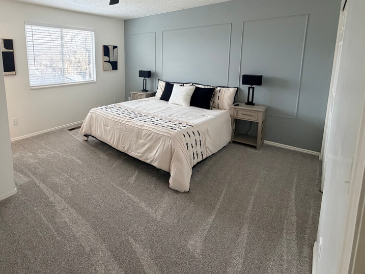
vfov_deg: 64.2
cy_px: 90
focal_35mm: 20
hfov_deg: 80.1
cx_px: 135
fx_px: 211
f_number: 2.2
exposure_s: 1/121
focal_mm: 2.22
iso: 320
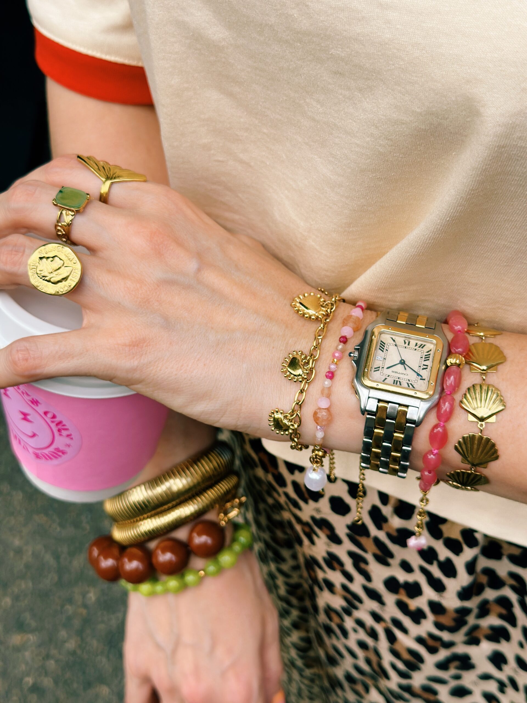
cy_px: 352
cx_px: 264
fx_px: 974
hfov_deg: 30.3
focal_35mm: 48
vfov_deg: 39.7
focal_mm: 6.86
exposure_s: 1/1433
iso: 80
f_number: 1.78
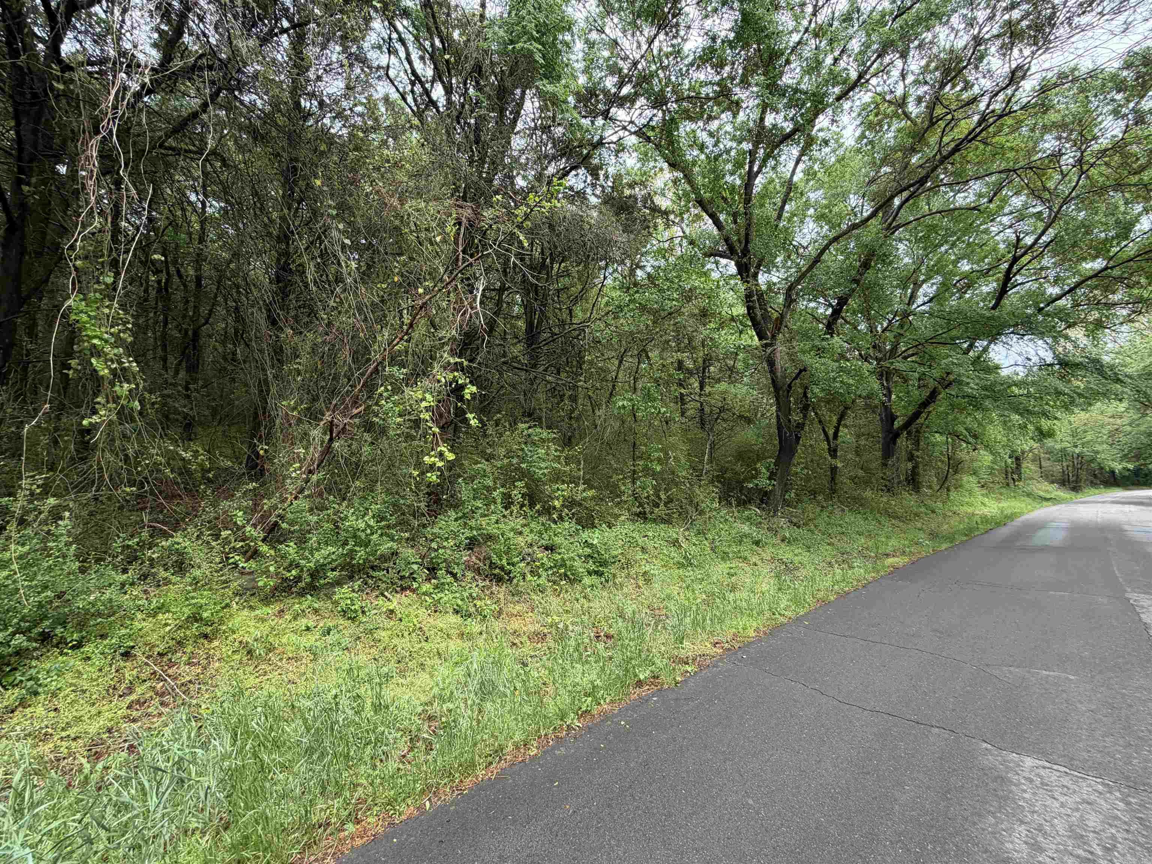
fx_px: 466
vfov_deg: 85.7
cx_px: 576
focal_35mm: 14
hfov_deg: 102.1
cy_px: 432
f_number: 2.2
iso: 100
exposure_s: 1/121
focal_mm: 2.22
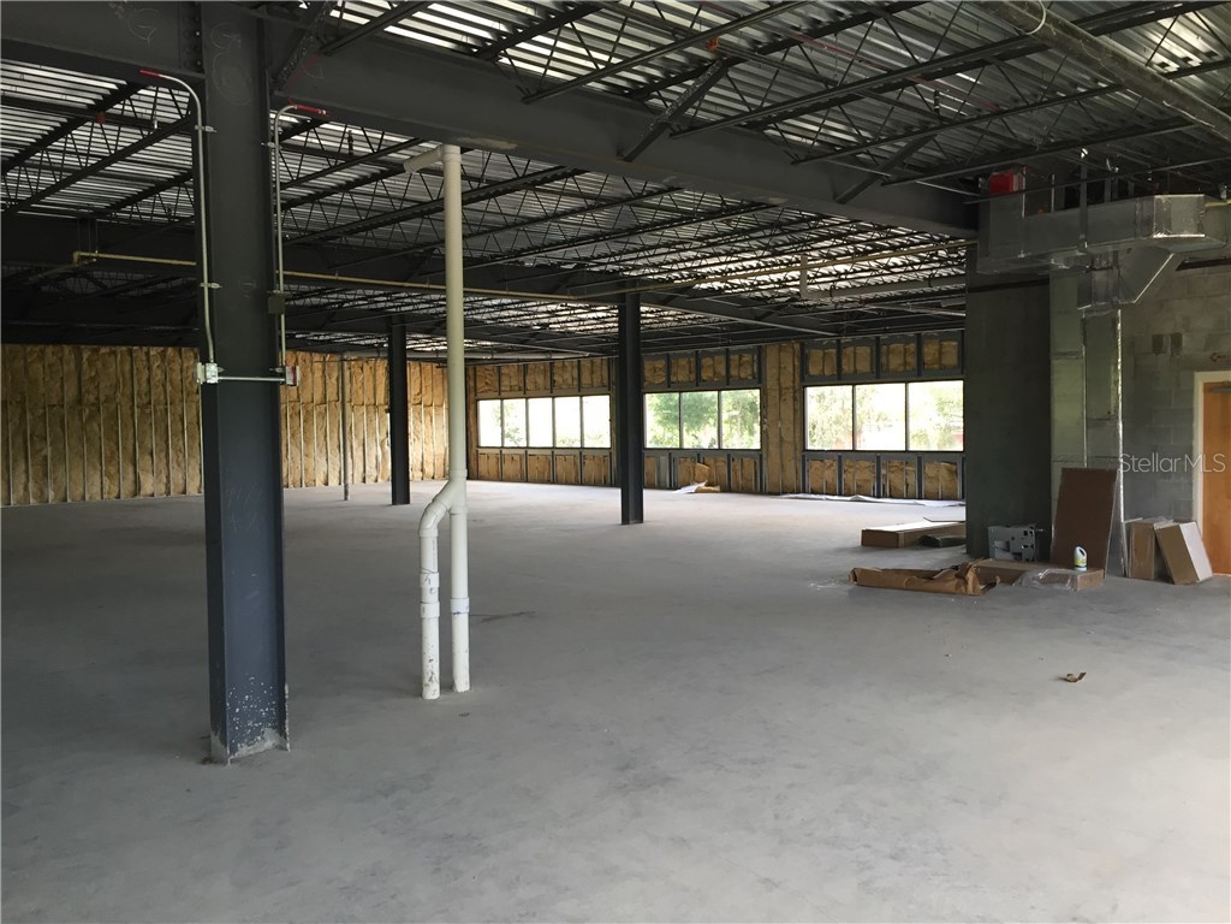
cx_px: 616
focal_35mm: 29
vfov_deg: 48.2
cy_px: 462
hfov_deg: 61.7
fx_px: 1031
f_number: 2.2
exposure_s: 1/30
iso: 32
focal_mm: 4.15
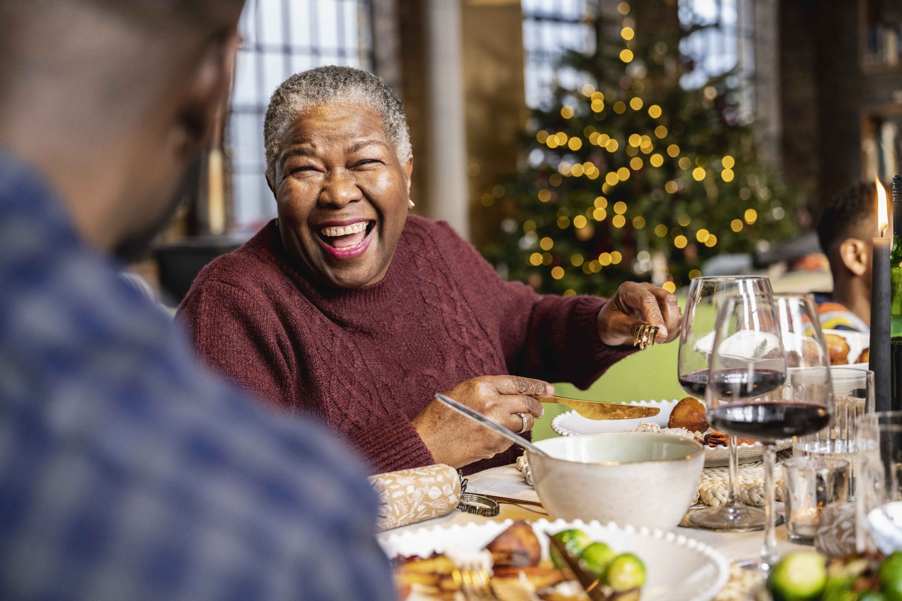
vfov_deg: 23.4
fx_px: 1453
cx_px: 451
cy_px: 300
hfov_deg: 34.5
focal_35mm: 58
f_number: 3.5
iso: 1600
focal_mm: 58
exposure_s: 1/125
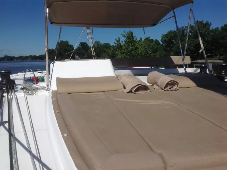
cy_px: 85
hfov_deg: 52.7
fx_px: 229
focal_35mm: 35
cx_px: 114
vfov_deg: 40.6
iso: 64
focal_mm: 4.28
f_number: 2.4
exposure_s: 1/7576
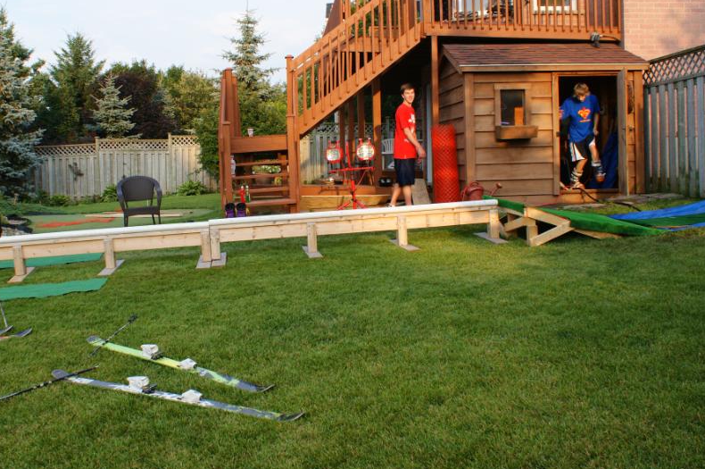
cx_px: 286
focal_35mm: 35
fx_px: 685
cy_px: 185
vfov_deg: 37.6
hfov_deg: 54.1
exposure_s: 1/60
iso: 100
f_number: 8
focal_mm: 18
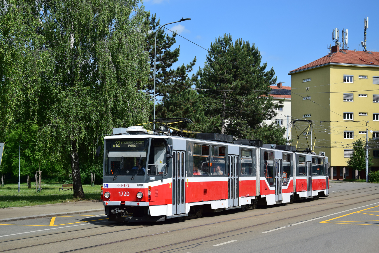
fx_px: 711
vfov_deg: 20.2
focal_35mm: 68
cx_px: 190
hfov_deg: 29.9
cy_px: 126
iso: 200
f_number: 6.3
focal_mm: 45
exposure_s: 1/1000
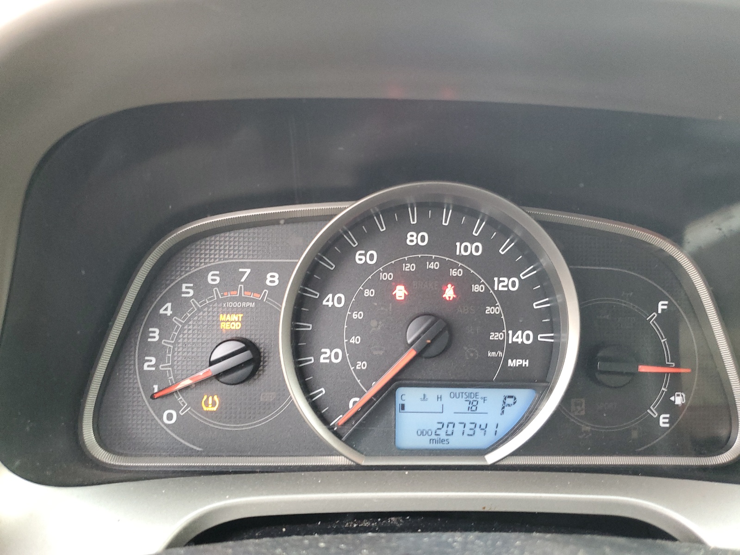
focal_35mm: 26
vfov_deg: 53.1
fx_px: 556
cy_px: 278
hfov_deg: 67.3
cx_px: 370
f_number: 1.5
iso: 174
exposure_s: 1/60.2
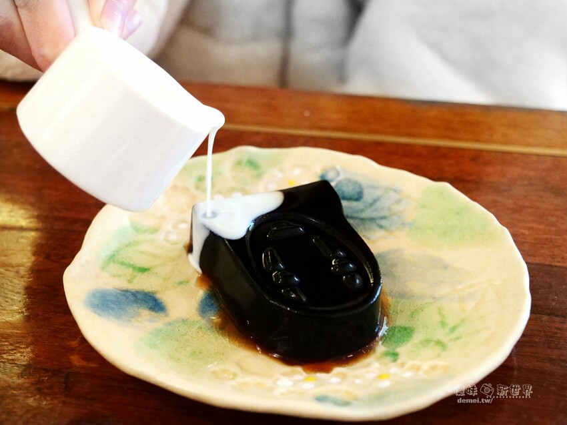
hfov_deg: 38.2
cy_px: 212
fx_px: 819
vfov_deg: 29.1
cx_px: 284
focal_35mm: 50
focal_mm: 25
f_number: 3.5
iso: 3200
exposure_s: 1/50
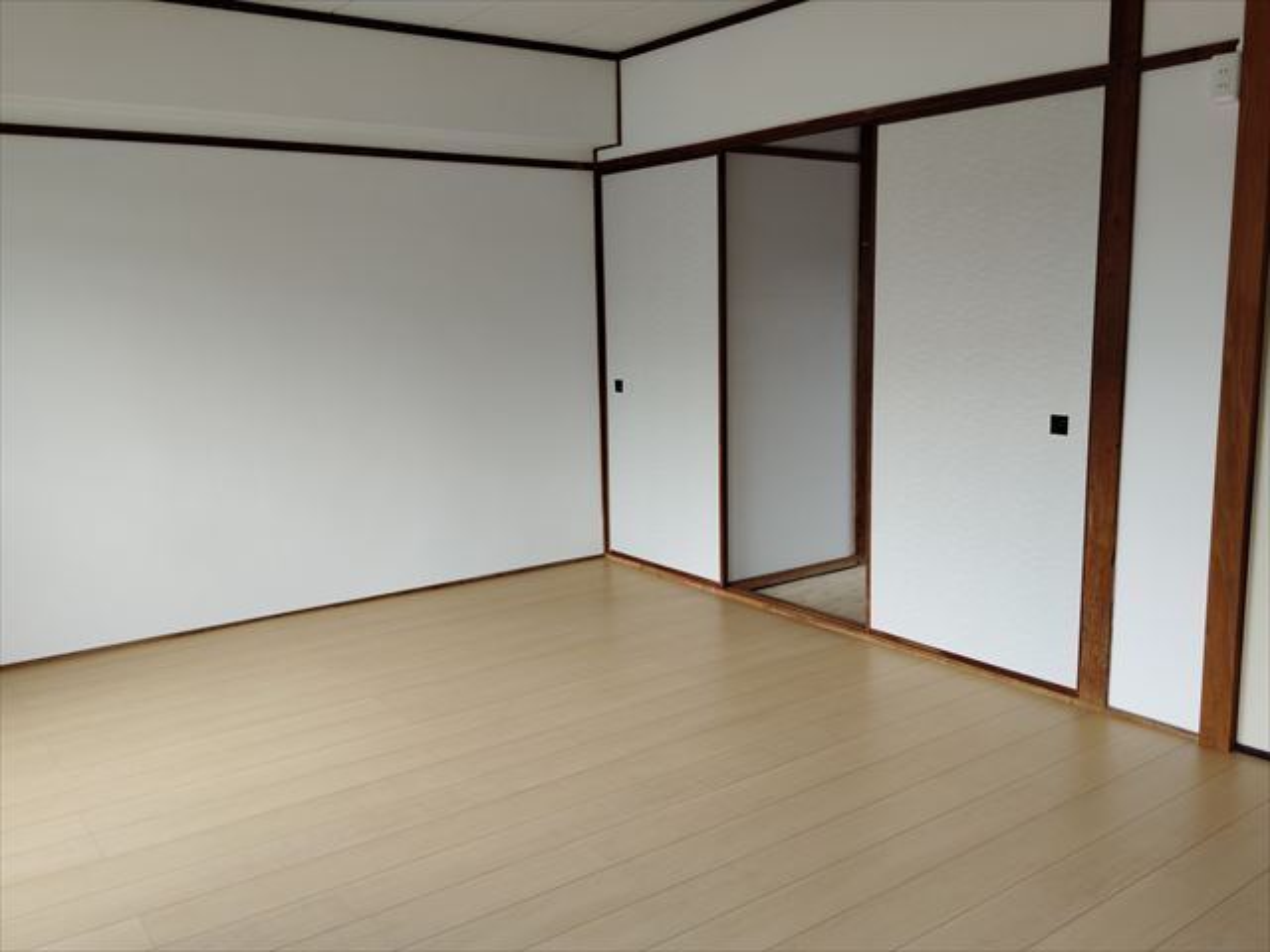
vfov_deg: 48.2
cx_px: 635
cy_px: 476
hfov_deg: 61.7
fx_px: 1064
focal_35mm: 29
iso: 57
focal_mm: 4.25
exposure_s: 1/100
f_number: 1.8
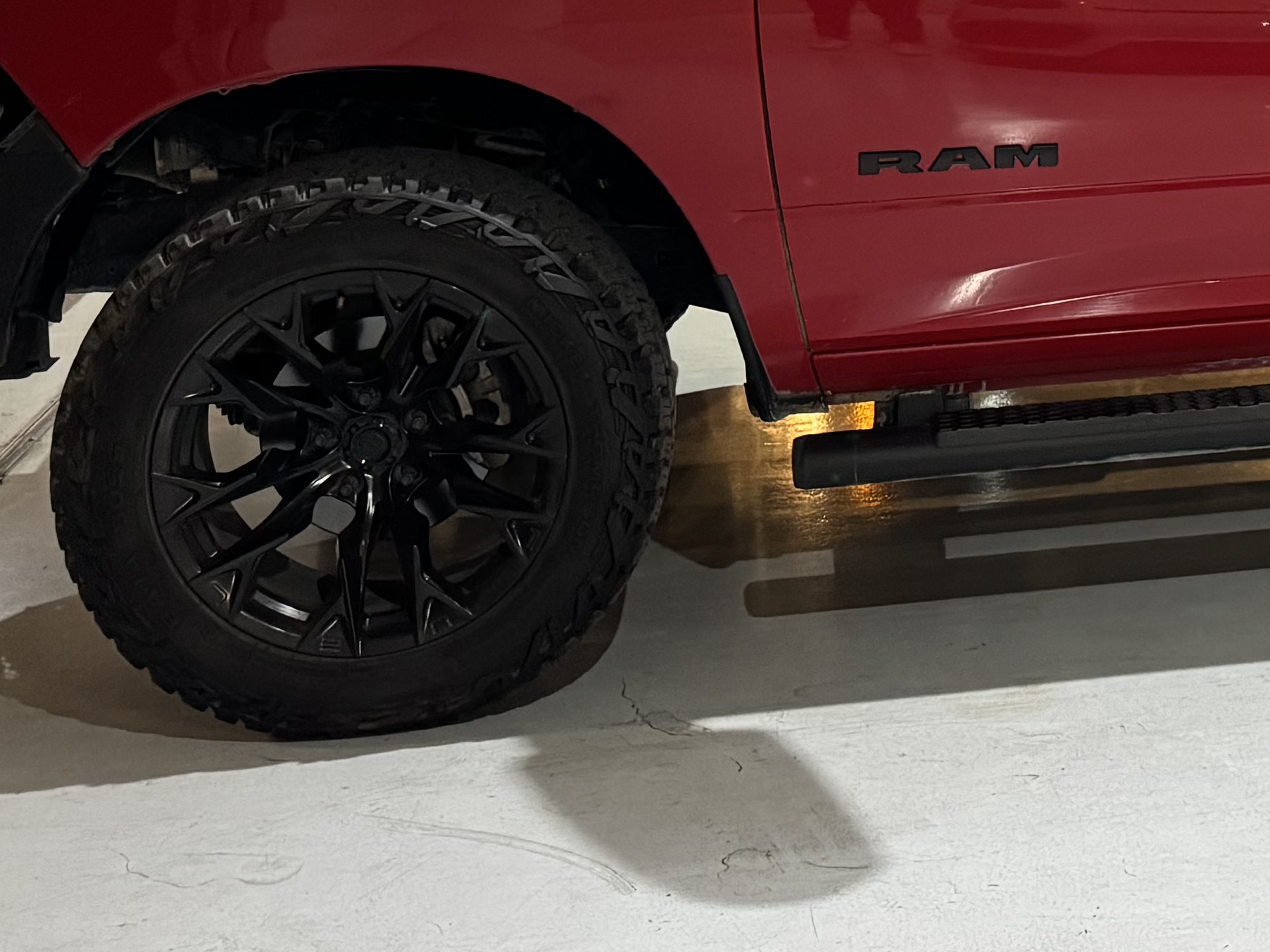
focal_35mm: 76
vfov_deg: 18.3
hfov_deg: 23.7
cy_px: -215
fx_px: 2788
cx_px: 1472
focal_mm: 6.76
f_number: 1.78
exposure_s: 1/60
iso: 640
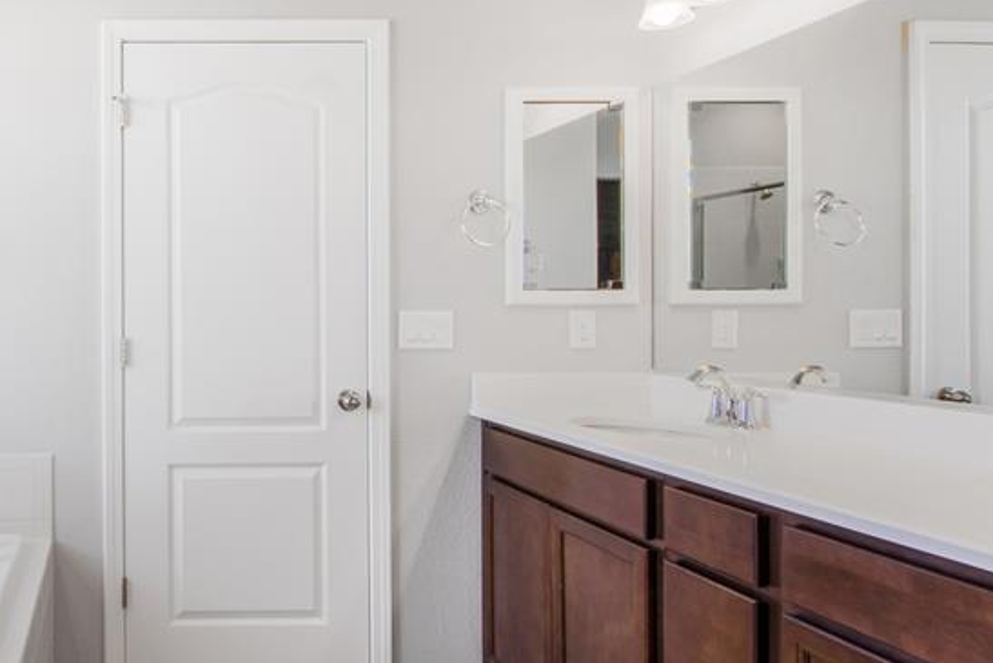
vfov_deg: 46.1
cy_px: 261
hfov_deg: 56.5
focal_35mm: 28
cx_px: 101
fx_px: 772
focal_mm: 10
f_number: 13
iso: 200
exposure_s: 1/8
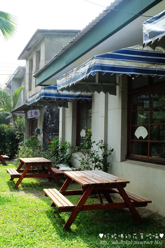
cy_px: 124
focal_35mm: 47
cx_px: 82
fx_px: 323
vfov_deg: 41.9
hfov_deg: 28.7
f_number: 7.1
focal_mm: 31
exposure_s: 1/450
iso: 800
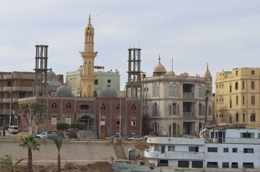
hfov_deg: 24.7
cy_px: 86
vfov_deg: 16.5
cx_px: 130
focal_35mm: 82
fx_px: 595
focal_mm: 55
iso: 100
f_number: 11
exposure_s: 1/160
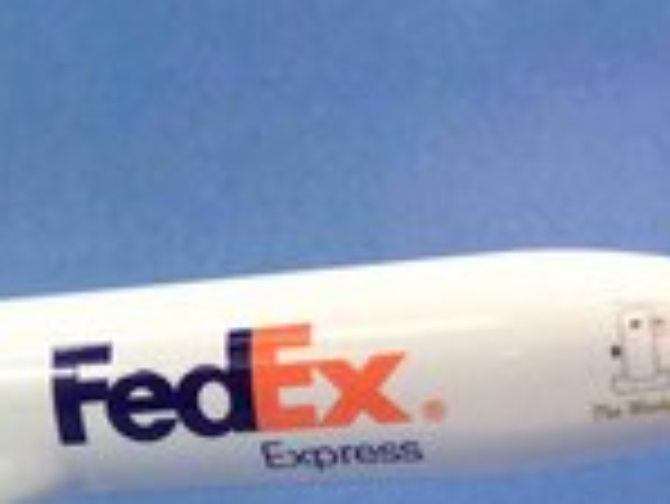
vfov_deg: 14.9
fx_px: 1879
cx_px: -162
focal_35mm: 97
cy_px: 547
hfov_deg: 19.0
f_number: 2.2
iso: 40
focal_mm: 4.15
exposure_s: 1/120
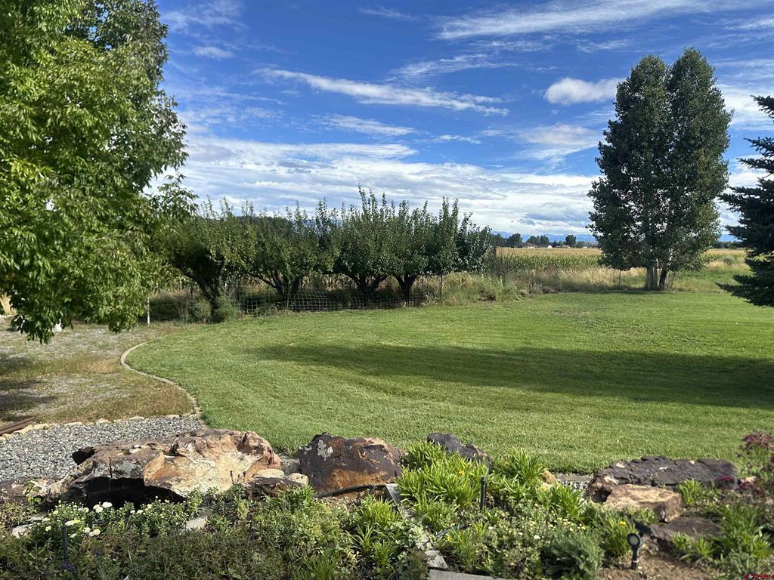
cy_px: 290
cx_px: 387
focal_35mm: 24
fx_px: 537
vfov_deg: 56.8
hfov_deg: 71.6
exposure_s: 1/3356
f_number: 1.78
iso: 80
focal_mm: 6.86
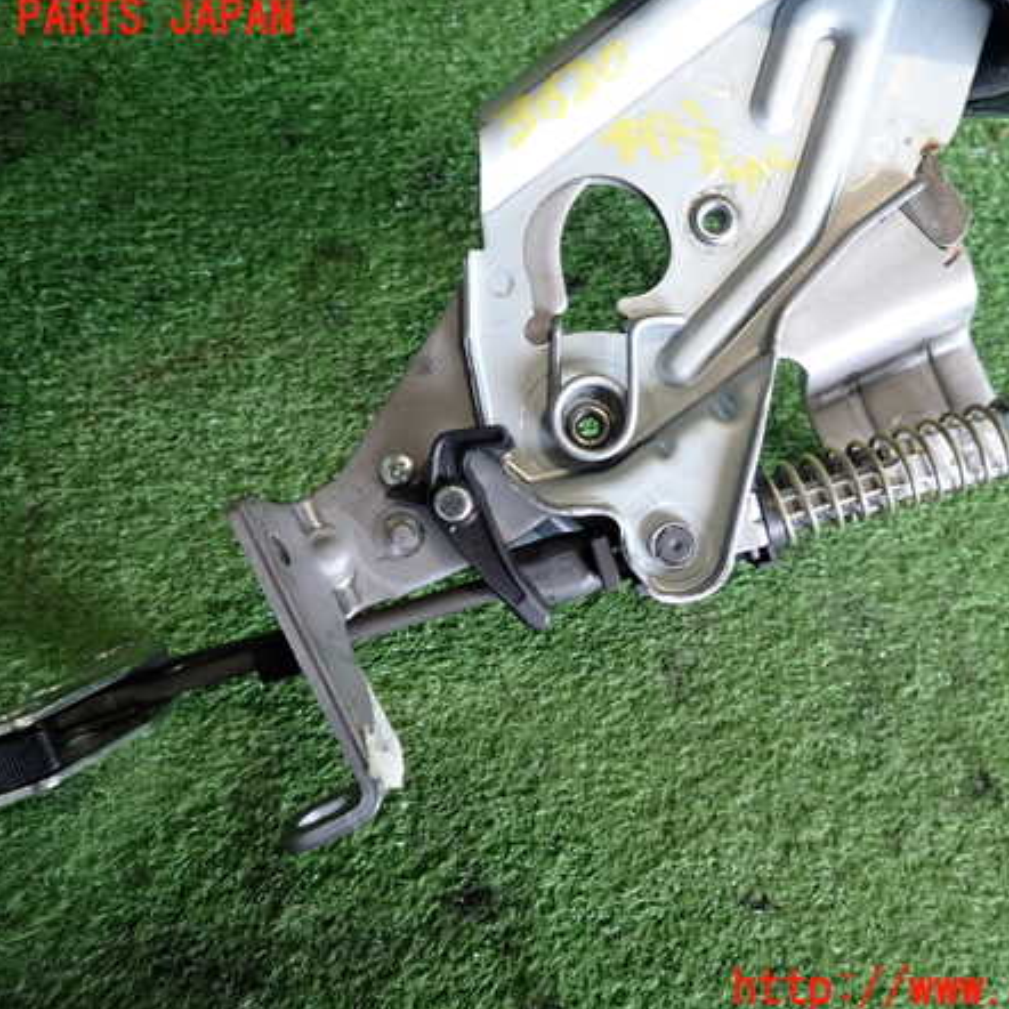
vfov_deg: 54.0
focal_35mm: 30
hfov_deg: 53.9
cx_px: 564
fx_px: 989
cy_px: 504
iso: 200
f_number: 2
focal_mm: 4.5
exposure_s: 1/40
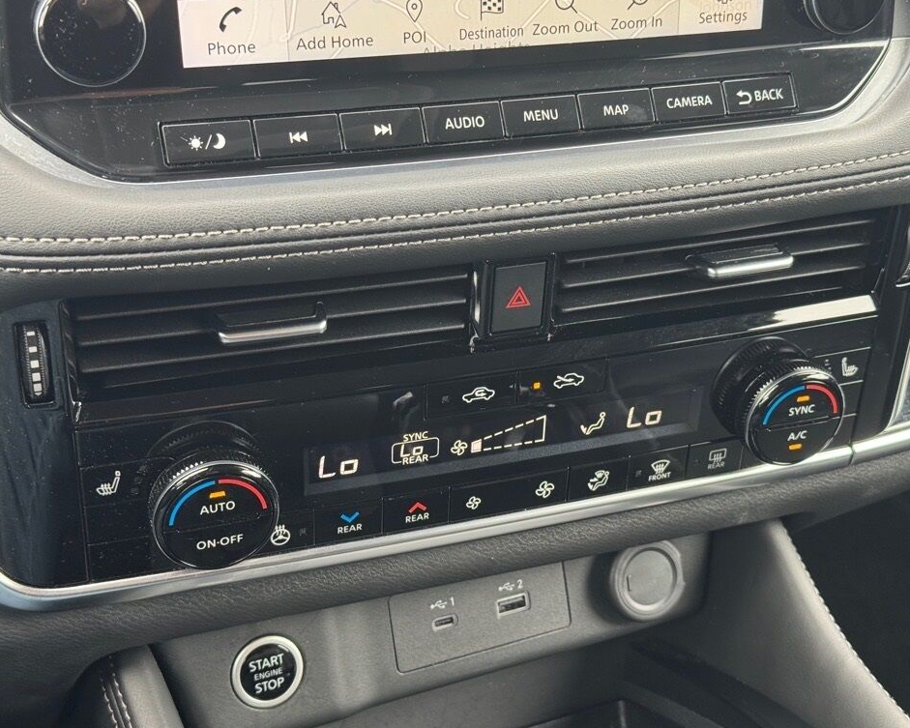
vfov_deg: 29.7
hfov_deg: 36.6
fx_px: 1374
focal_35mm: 51
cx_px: 493
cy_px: 365
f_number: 1.78
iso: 100
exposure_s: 1/59
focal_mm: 6.76
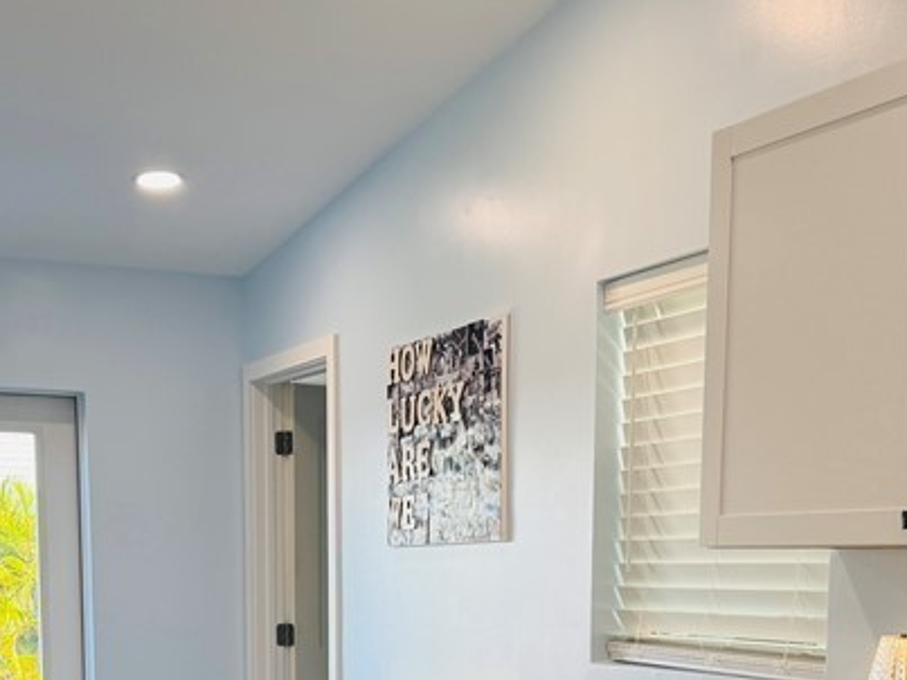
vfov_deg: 22.7
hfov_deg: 31.6
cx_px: 378
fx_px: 1598
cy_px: 732
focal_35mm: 61
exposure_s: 1/170
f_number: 1.78
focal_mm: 6.76
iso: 80
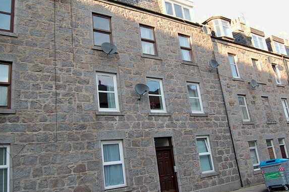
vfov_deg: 39.8
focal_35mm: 33
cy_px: 83
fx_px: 265
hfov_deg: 57.3
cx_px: 148
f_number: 5.6
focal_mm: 18
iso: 220
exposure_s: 1/125
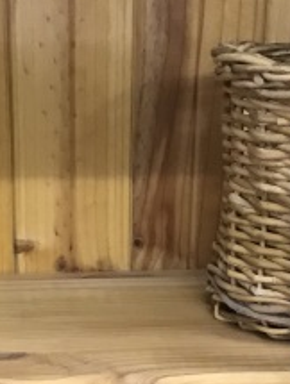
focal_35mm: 104
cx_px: 20
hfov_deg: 14.1
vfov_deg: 15.8
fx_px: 1158
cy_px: 709
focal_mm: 3.99
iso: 100
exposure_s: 1/11
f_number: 1.8
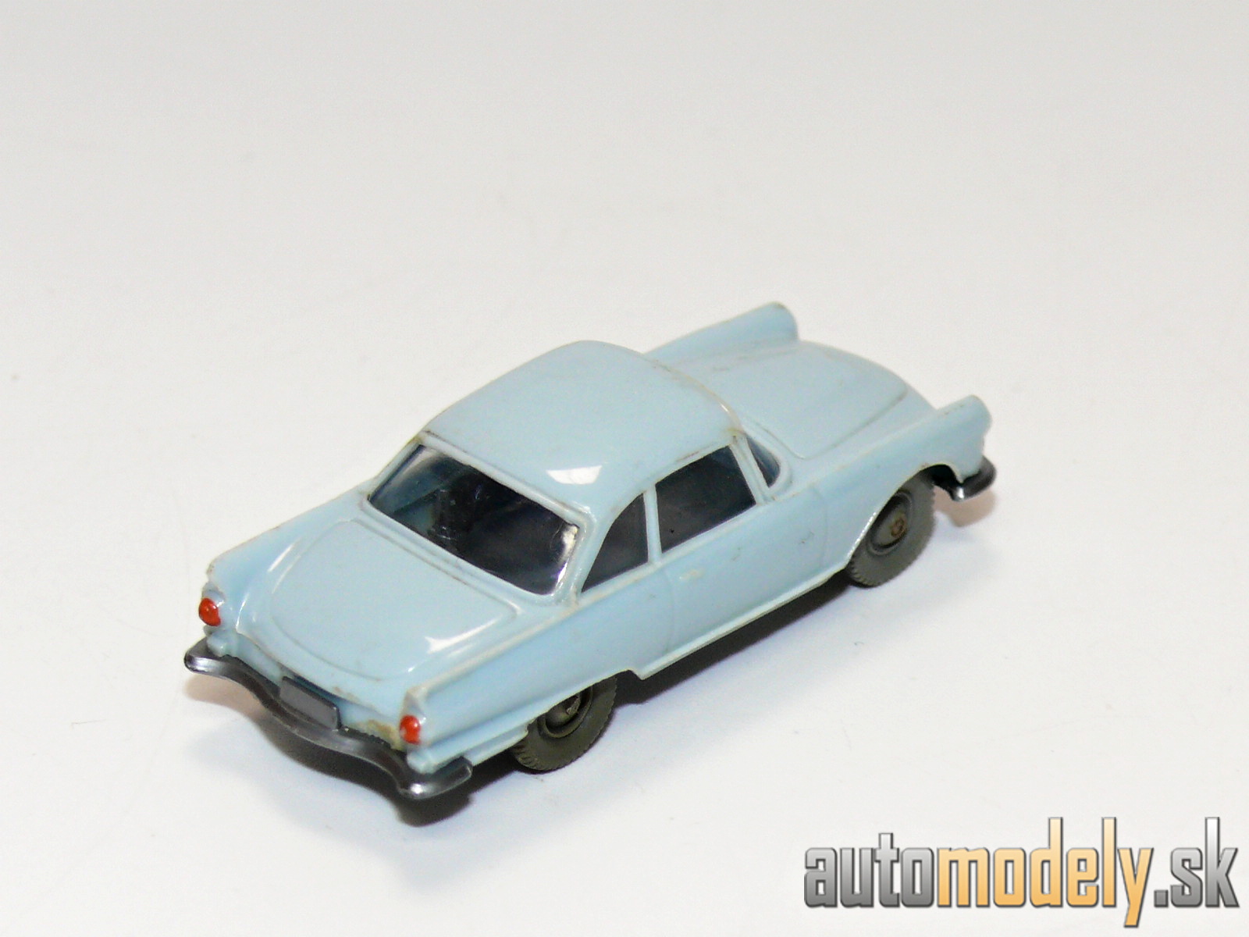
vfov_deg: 11.0
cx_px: 624
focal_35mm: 135
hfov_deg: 14.6
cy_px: 468
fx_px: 4871
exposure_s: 1/30
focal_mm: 16.1
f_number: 4
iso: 100
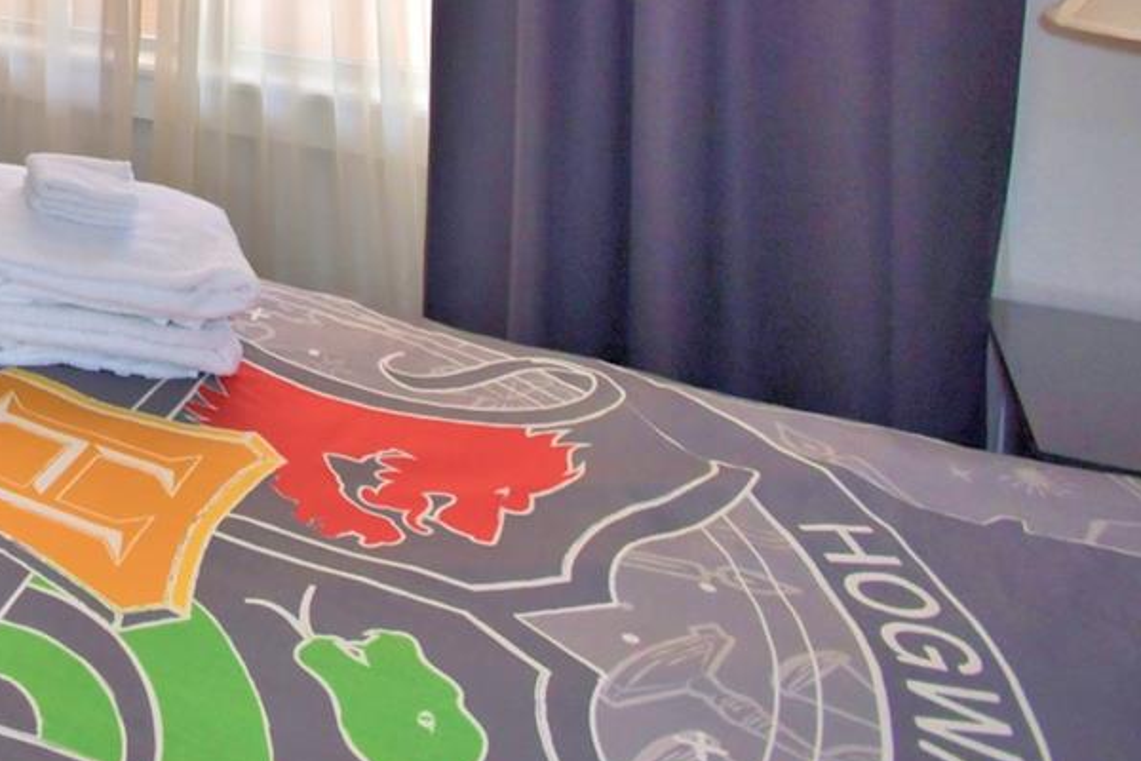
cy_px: -238
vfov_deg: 27.6
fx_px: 1268
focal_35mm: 40
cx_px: -257
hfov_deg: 36.3
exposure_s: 1/30
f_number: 4.5
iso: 360
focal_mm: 10
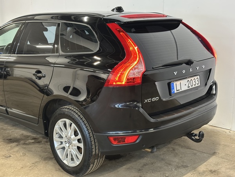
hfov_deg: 39.7
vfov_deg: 30.3
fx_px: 326
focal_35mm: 48
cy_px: 88
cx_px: 118
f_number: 1.78
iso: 400
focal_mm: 6.86
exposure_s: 1/33
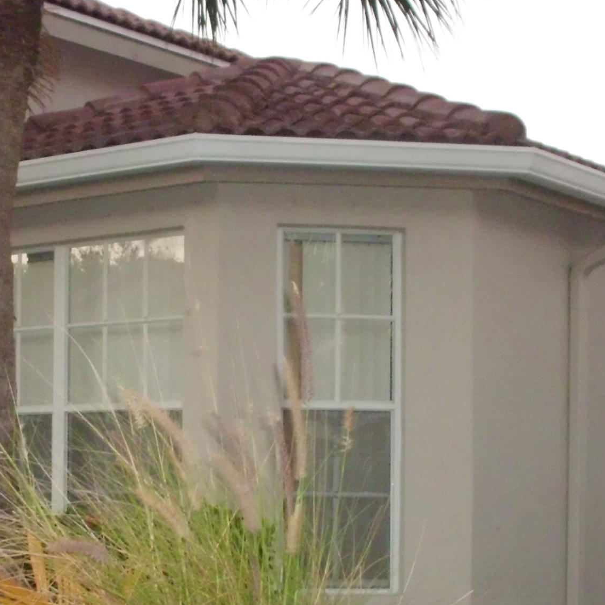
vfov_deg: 20.4
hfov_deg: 20.5
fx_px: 1661
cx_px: 157
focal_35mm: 84
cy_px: 485
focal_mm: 6.3
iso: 400
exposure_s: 1/60
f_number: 2.9
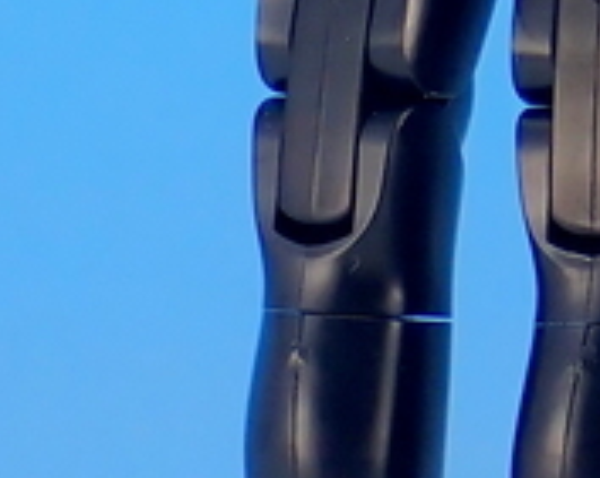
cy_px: -546
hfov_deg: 4.4
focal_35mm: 436
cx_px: 536
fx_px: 7730
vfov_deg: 3.5
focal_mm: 13.65
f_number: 4.1
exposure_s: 1/15
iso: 100
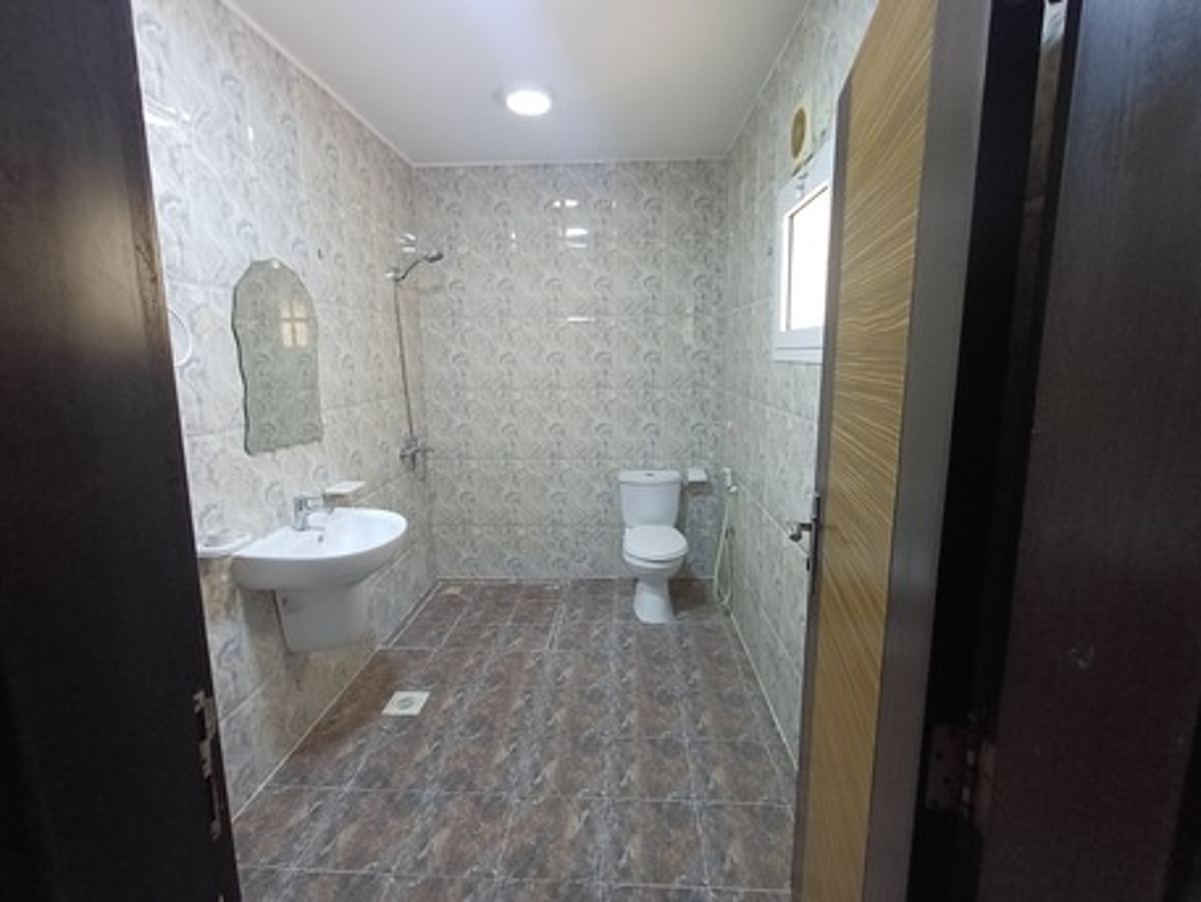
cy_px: 451
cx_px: 600
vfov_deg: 78.1
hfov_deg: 94.5
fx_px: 555
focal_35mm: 16
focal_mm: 1.64
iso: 160
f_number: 2.2
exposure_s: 1/50
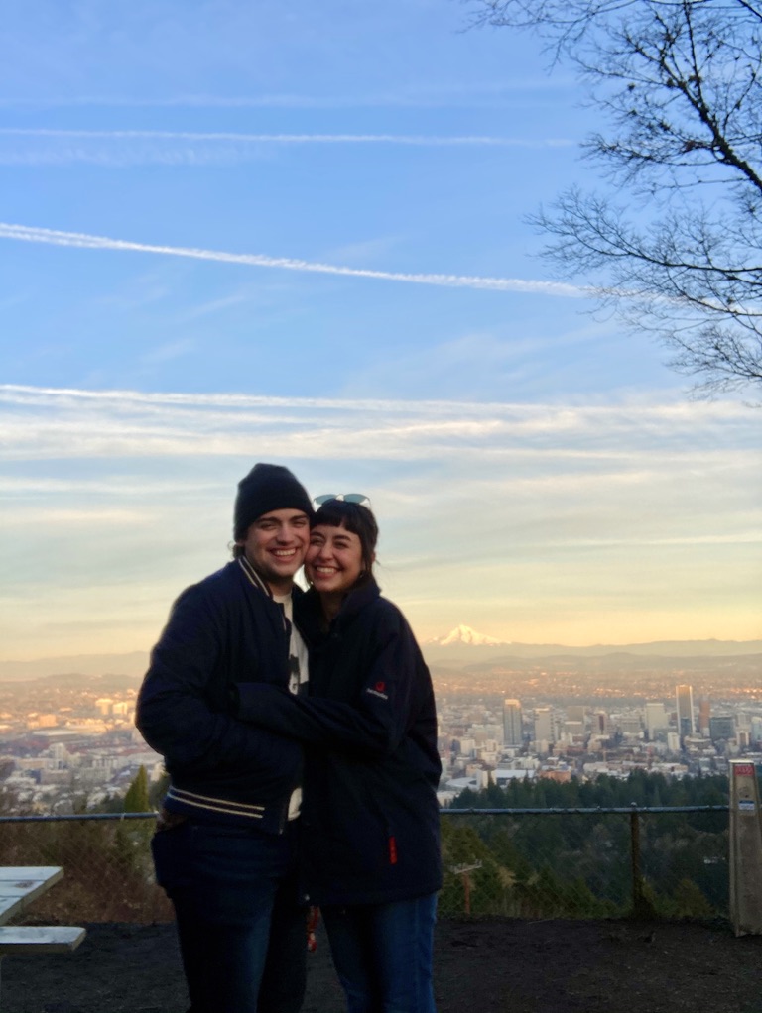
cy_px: 506
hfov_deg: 44.2
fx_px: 938
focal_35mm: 32
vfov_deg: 56.8
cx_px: 381
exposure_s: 1/267
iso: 20
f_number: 2.2
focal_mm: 2.87
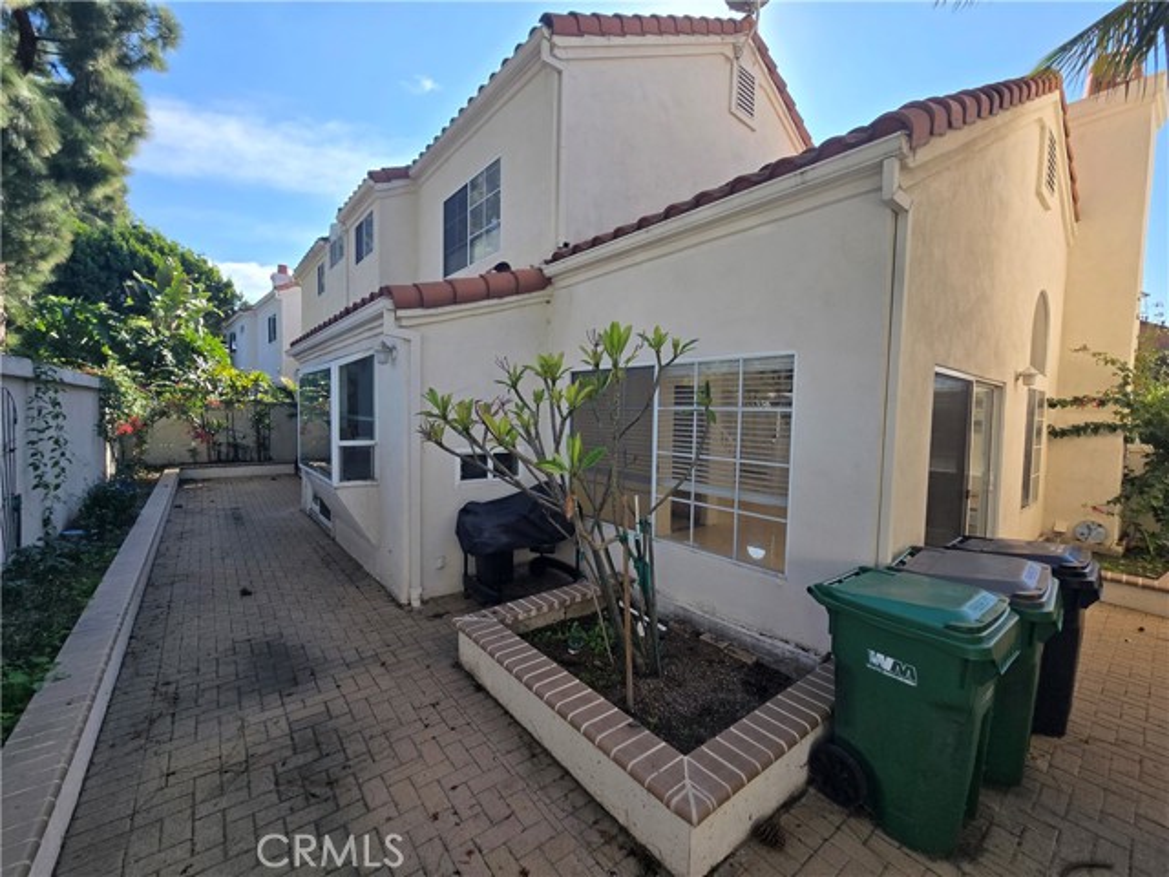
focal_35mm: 13
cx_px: 584
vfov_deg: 89.9
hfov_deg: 106.2
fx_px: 439
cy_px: 438
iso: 50
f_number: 2.2
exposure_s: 1/1081
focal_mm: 2.2
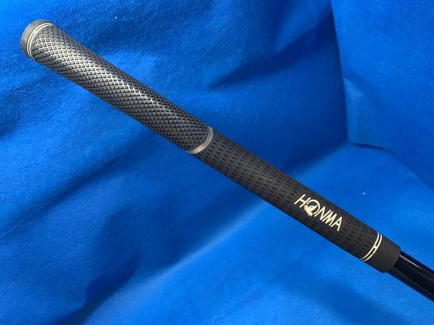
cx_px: 217
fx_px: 326
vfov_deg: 53.1
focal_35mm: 26
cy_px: 162
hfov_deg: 67.3
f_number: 1.8
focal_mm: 4.25
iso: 160
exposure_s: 1/60
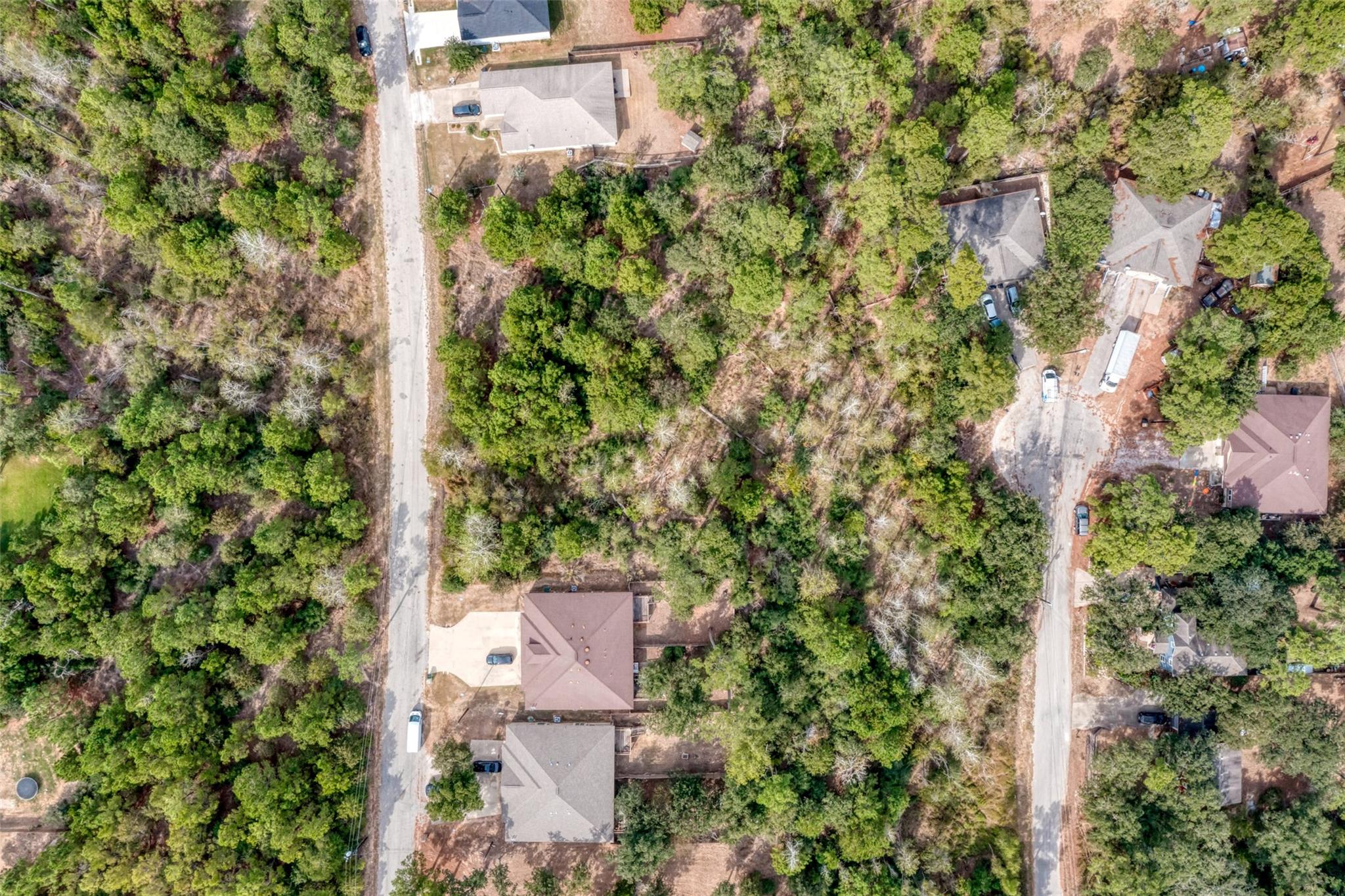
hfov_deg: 65.5
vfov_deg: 46.4
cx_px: 672
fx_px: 1046
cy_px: 448
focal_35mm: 28
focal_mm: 10.3
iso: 400
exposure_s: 1/320
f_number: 5.6
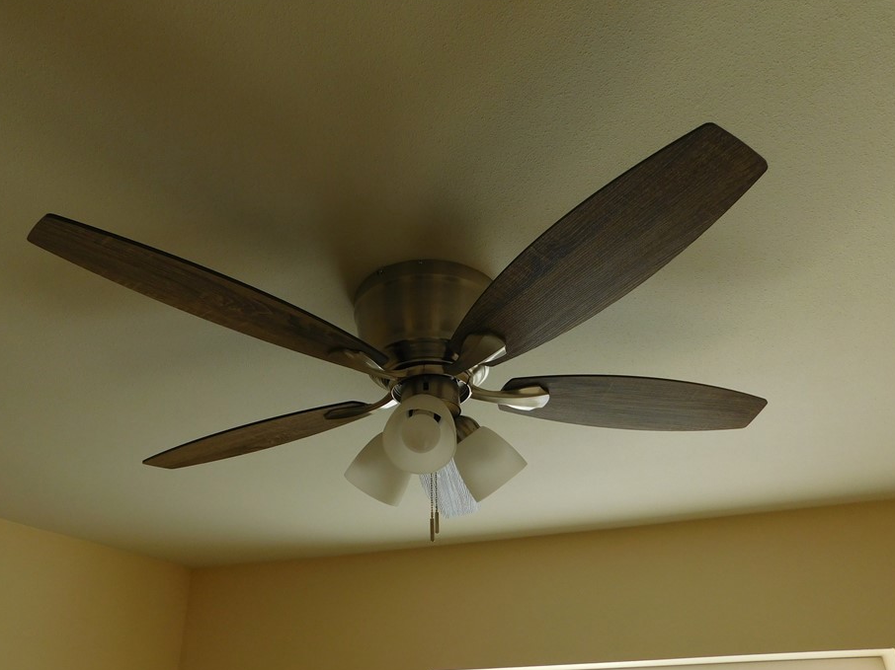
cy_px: 367
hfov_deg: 67.2
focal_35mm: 26
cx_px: 418
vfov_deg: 53.0
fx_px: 672
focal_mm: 4
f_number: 3
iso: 125
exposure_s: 1/320
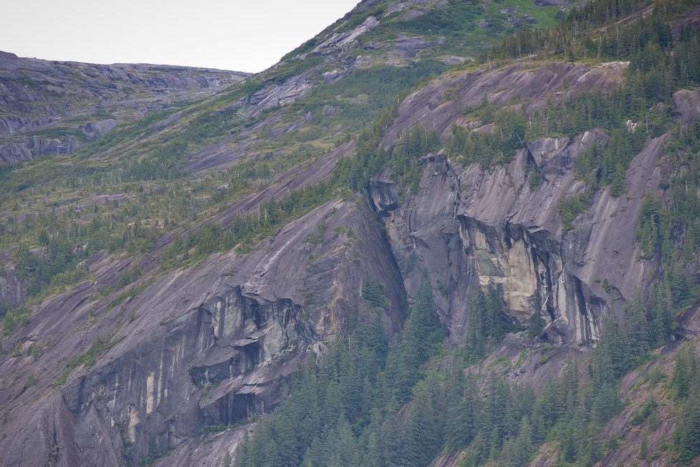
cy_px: 293
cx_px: 338
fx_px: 4298
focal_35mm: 221
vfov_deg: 6.2
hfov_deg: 9.3
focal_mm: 170
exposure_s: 1/400
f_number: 5
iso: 360
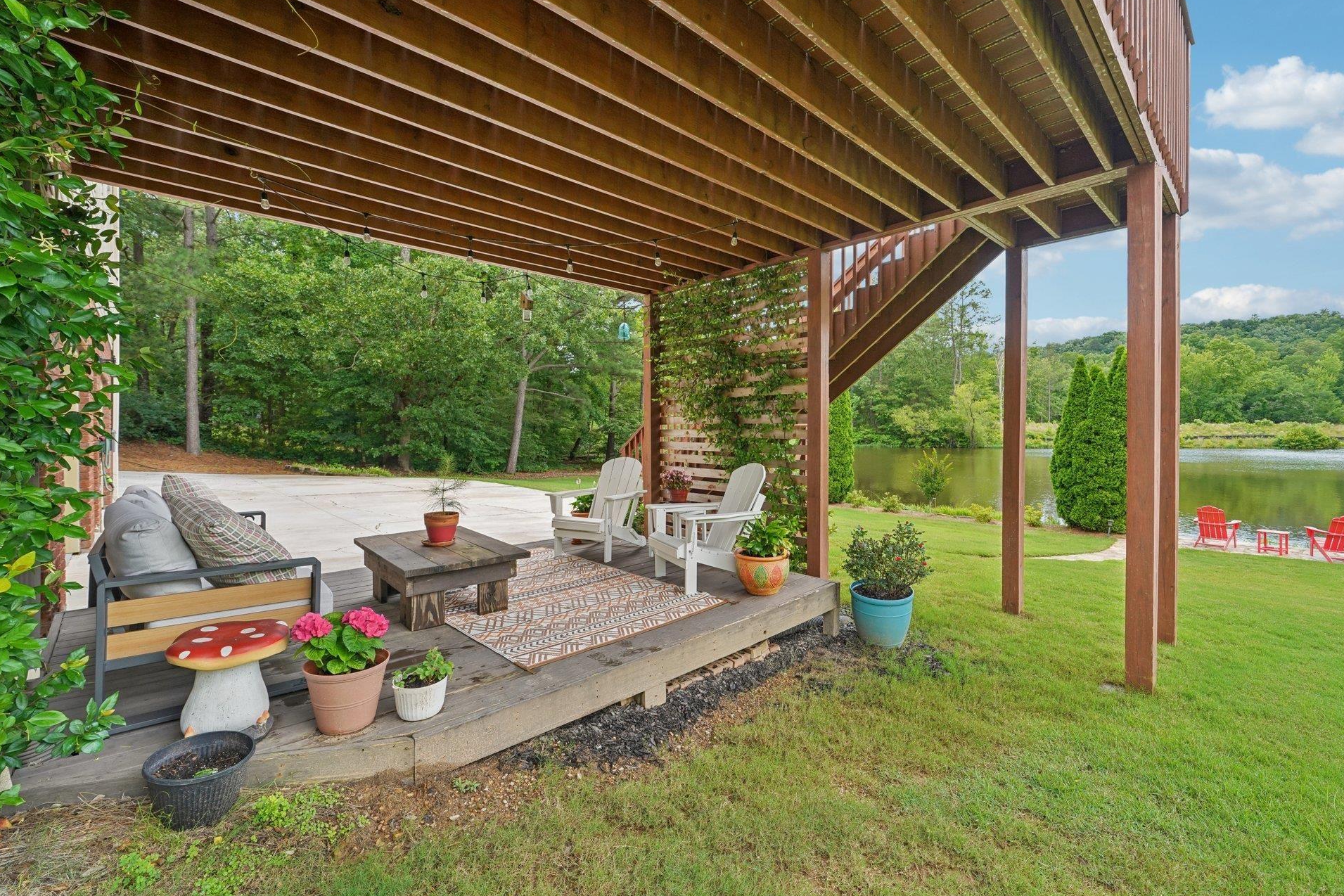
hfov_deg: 100.3
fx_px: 560
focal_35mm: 15
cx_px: 713
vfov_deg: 77.3
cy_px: 425
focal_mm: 14
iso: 400
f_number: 8
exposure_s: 1/125
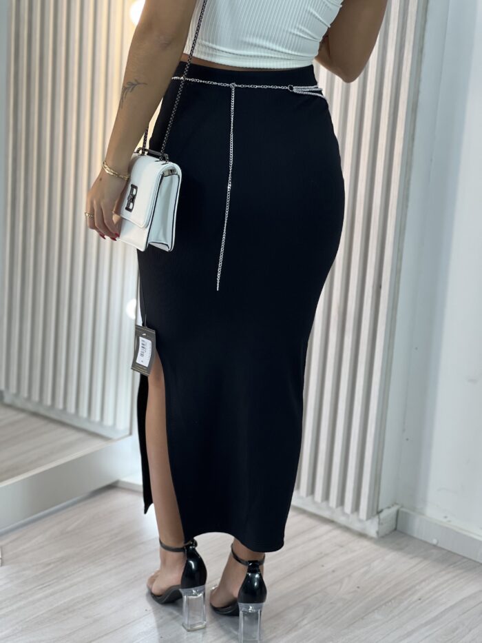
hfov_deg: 19.1
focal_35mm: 77
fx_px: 1429
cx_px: 241
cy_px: 322
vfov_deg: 25.3
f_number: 2.8
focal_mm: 9
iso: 80
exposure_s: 1/120
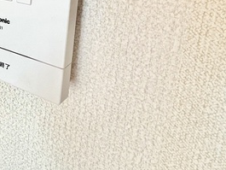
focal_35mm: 37
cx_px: -6
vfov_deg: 33.9
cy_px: -14
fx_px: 242
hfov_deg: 42.4
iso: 500
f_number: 2.2
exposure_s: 1/60
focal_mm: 2.22
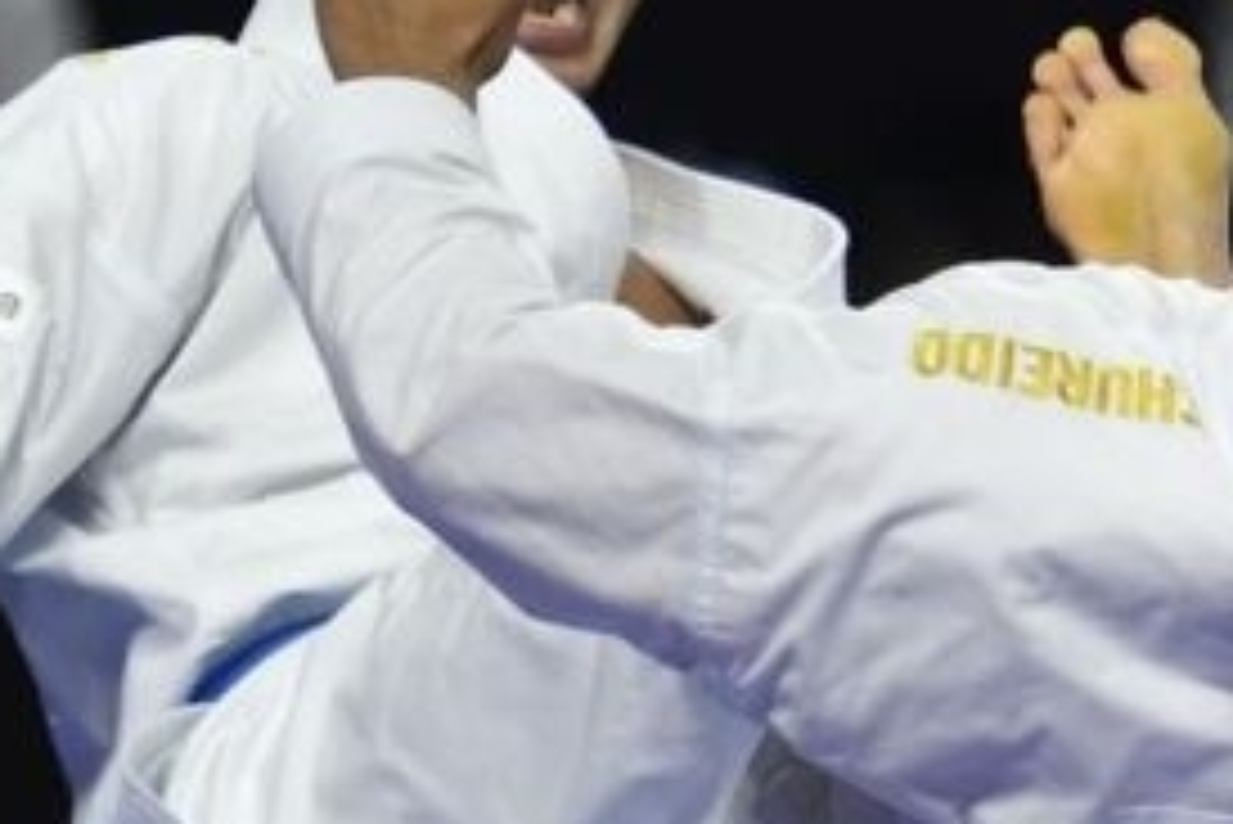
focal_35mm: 1082
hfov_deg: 1.9
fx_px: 37076
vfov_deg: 1.3
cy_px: 243
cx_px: 824
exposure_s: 1/800
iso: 800
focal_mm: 165
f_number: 2.8
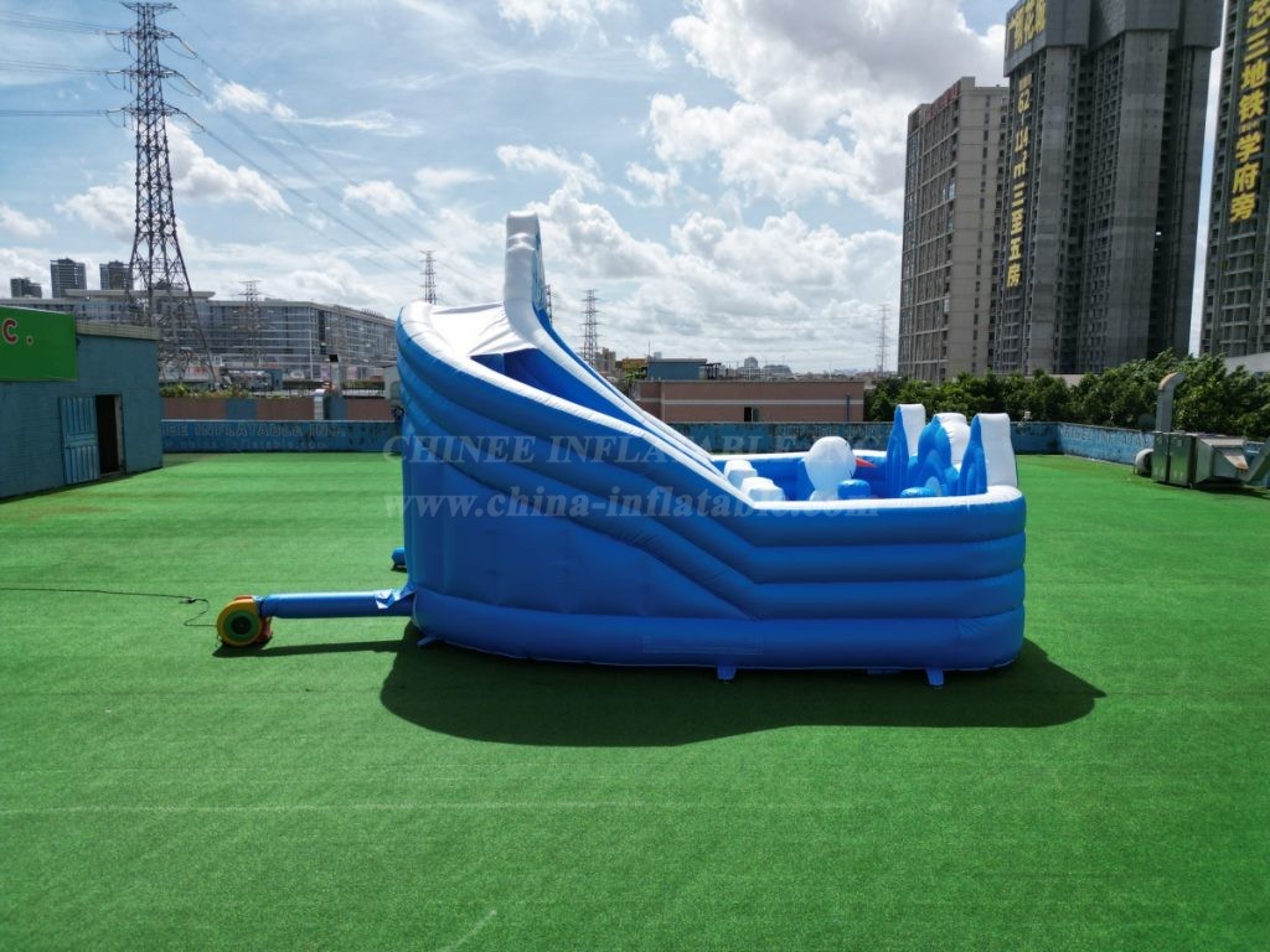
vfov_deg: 56.8
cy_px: 476
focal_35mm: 24
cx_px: 635
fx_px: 881
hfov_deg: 71.6
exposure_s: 1/6000
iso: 140
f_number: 1.7
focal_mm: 6.72
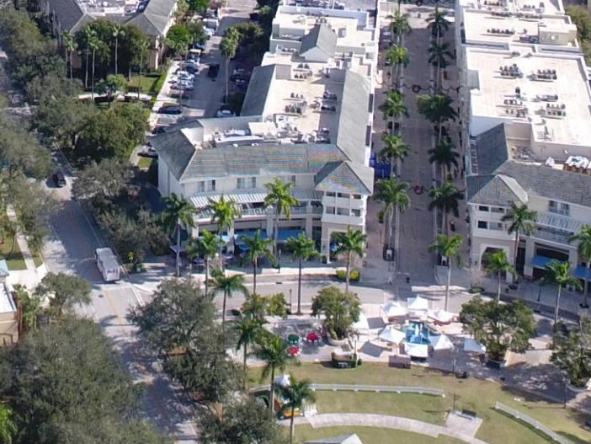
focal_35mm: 82
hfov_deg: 23.1
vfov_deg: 16.7
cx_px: 34
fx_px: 1400
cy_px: -182
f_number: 2.8
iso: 100
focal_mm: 3.61
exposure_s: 1/515
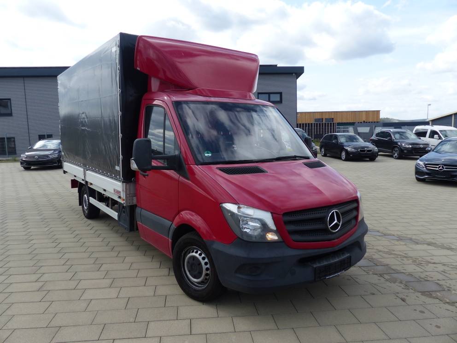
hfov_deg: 69.4
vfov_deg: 54.9
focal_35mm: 25
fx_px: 330
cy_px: 172
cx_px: 228
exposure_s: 1/640
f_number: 4
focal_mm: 4.5
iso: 100
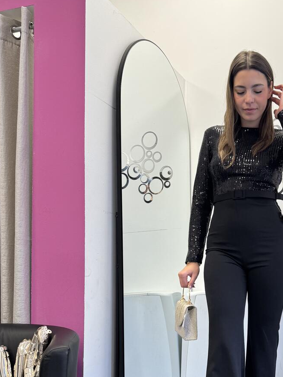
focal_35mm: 41
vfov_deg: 44.7
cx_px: 229
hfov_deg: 34.0
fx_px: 447
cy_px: 268
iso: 100
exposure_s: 1/100
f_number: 1.78
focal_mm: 6.76
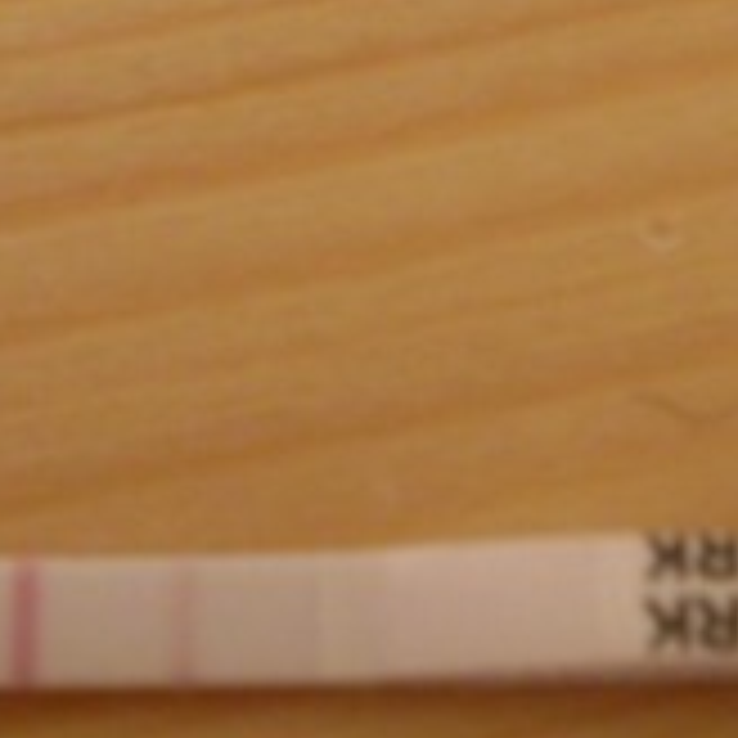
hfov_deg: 18.8
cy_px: 562
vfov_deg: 18.7
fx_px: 2219
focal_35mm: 92
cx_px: 531
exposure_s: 1/6
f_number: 2.8
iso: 200
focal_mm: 6.3
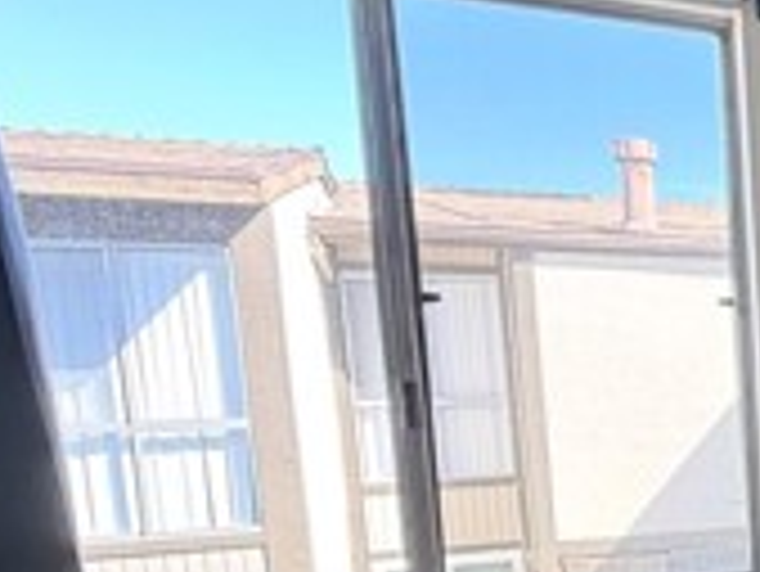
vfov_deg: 26.7
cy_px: 500
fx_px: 1164
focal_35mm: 53
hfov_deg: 23.6
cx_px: 1282
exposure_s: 1/120
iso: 160
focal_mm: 2.22
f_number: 2.2
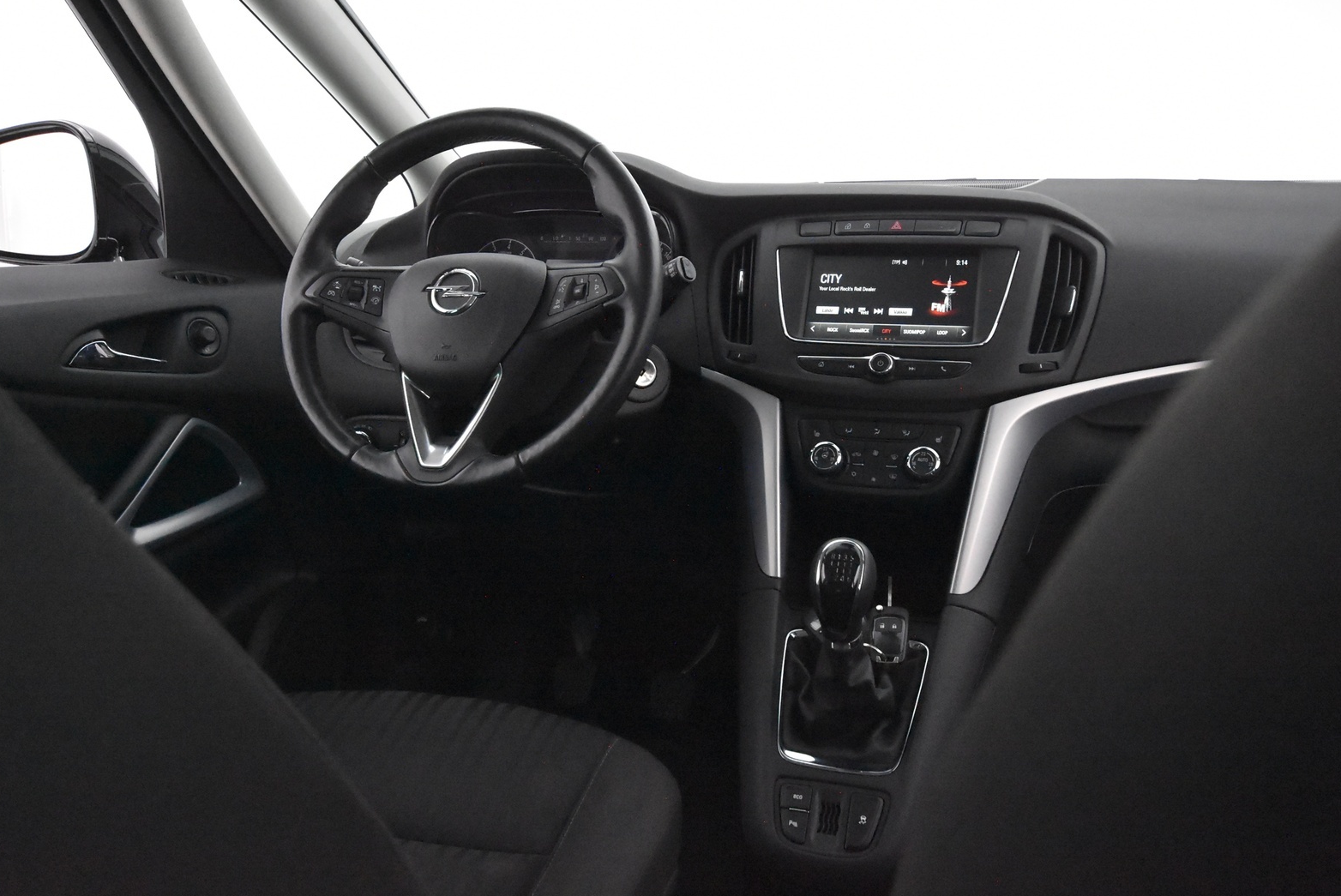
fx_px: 1155
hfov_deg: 60.2
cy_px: 460
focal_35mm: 31
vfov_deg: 42.4
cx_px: 656
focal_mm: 20
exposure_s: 1/60
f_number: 5.6
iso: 10000
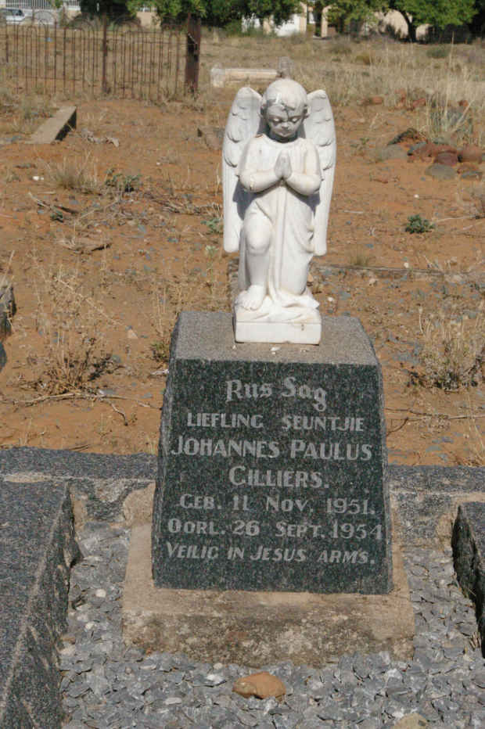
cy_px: 364
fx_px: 1366
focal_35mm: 68
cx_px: 242
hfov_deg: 20.1
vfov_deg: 29.9
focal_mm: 45
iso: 3200
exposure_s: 1/1500
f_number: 22
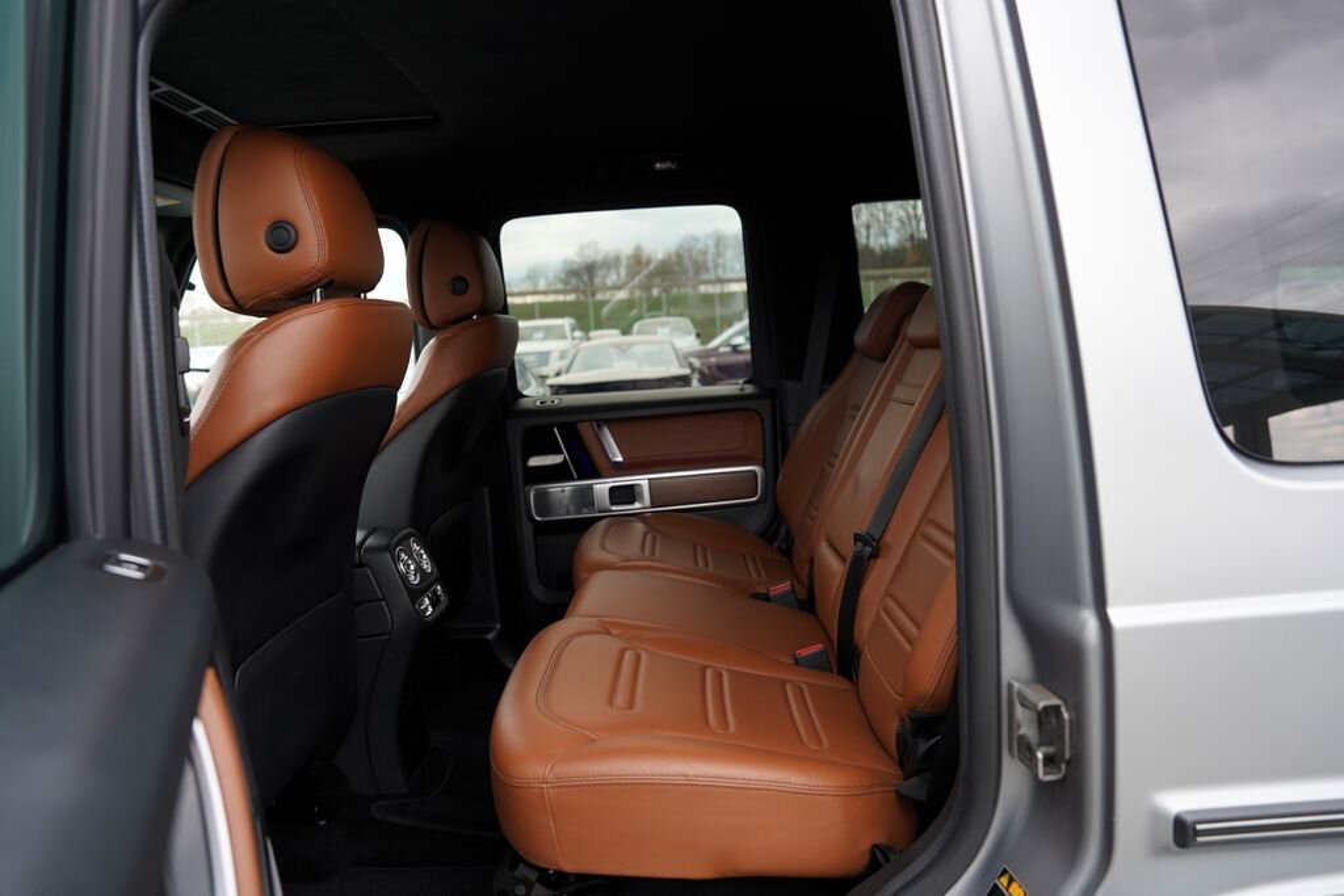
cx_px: 672
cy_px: 448
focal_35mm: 24
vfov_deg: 53.1
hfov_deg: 73.7
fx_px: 896
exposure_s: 1/50
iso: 100
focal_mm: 24
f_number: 4
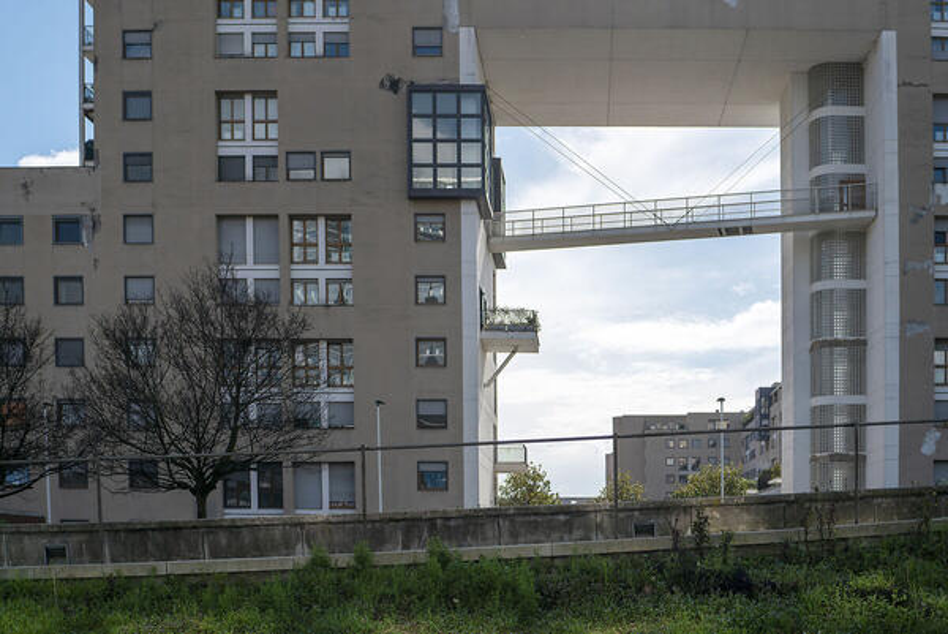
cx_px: 474
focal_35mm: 40
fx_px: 1054
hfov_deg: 48.4
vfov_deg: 33.5
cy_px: 317
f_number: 4
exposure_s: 1/2000
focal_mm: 40
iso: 125
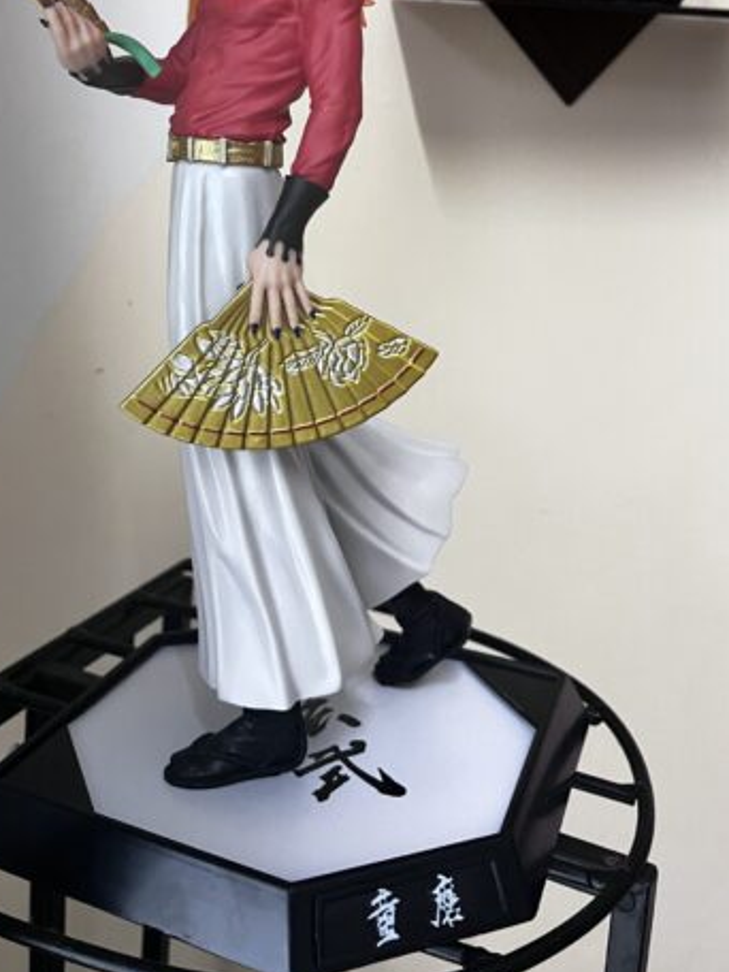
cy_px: 280
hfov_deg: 37.7
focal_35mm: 38
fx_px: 1067
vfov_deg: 47.7
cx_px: 330
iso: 250
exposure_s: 1/50
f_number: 1.6
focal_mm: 5.1
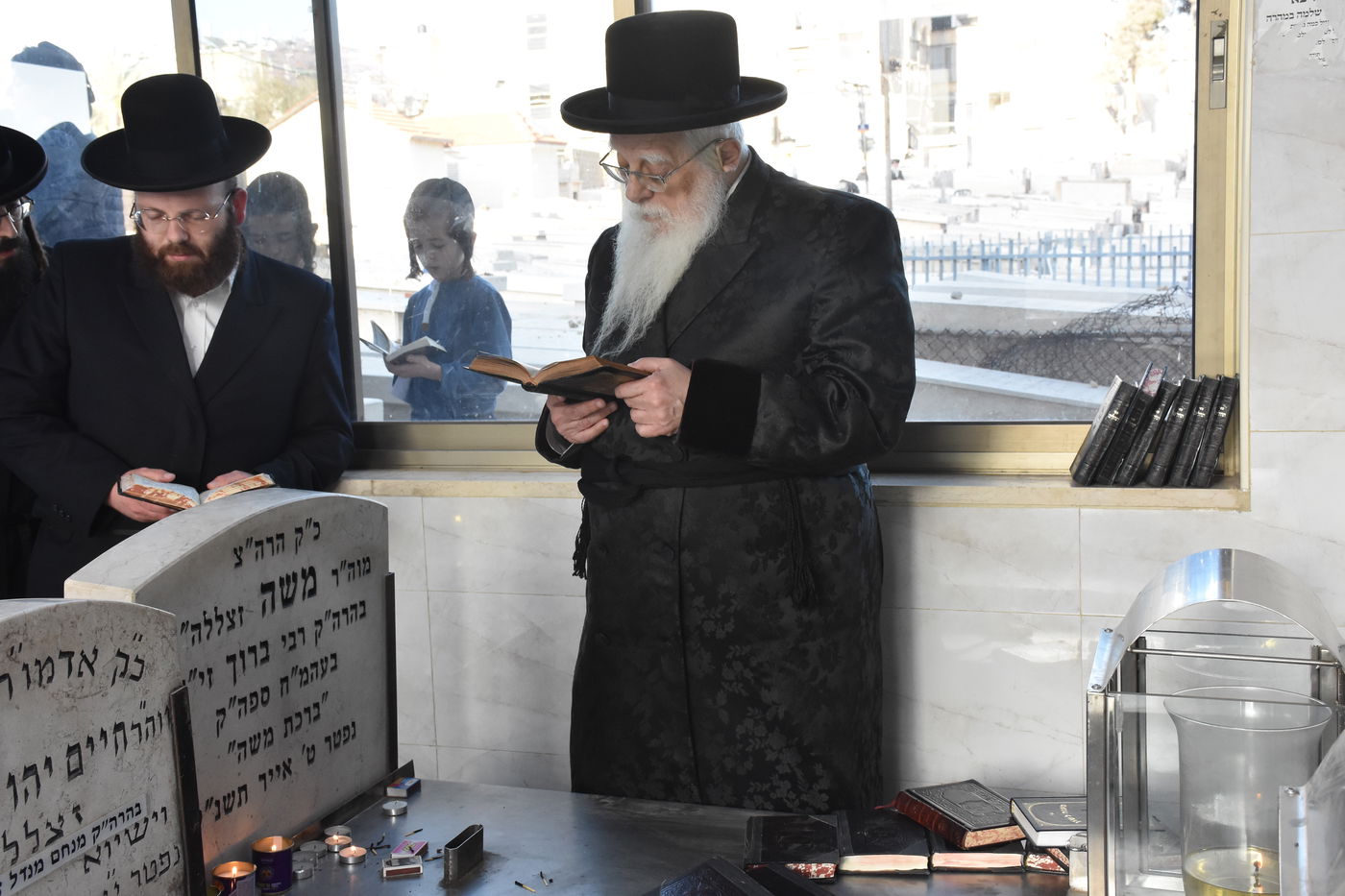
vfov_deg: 29.9
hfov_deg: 43.6
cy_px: 448
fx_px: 1681
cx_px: 672
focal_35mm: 45
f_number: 10
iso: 1600
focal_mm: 30
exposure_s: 1/160
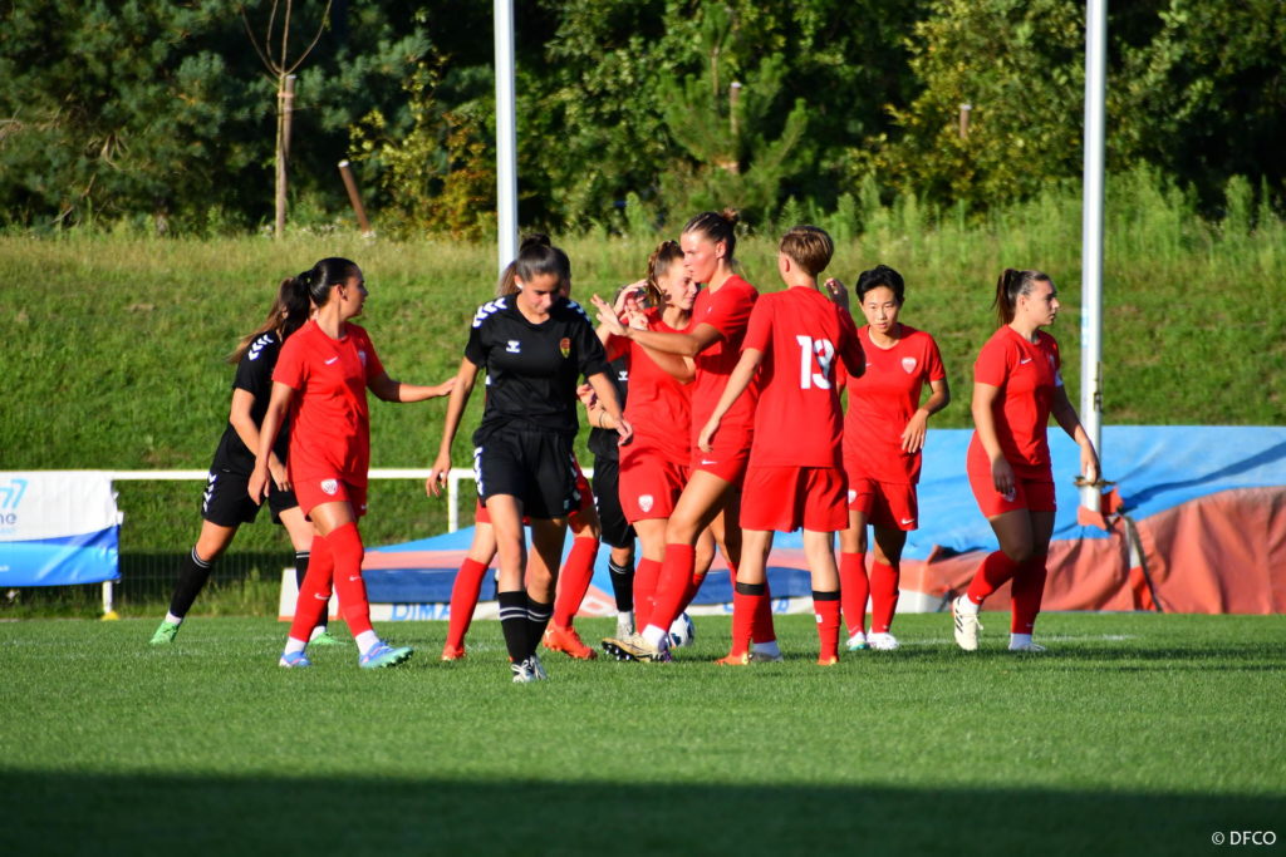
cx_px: 643
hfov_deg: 4.6
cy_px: 428
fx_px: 16076
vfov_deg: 3.1
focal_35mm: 450
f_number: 6.3
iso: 400
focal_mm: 300
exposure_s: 1/1600
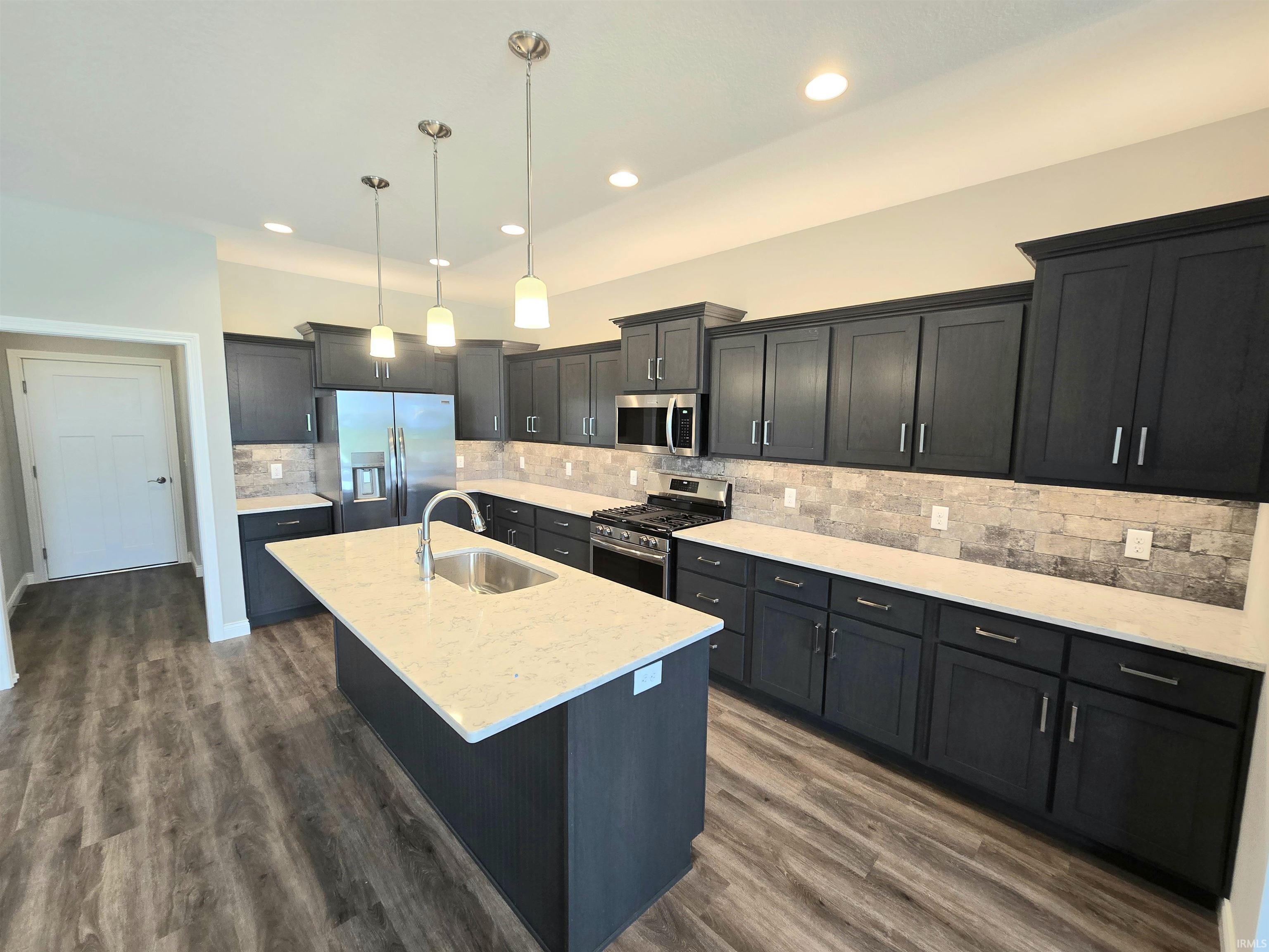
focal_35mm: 13
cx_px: 634
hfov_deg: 106.2
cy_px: 476
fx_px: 477
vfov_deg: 89.9
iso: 100
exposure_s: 1/60.2
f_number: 2.2
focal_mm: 2.2
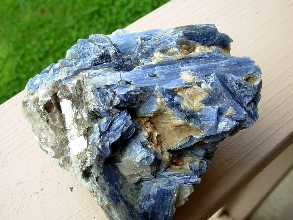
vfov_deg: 37.7
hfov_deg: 49.0
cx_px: 146
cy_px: 110
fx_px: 322
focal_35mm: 38
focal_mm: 6.3
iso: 50
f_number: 2.9
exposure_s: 1/209
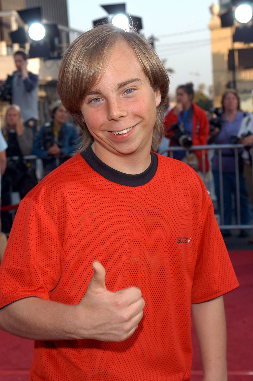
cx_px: 126
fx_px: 713
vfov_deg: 29.9
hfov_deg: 20.1
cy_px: 190
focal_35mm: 68
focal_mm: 45
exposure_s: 1/160
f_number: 7.1
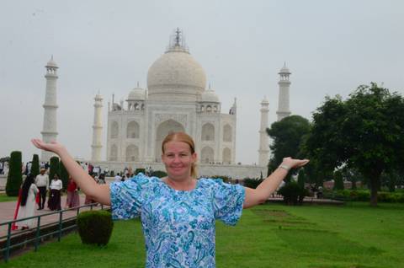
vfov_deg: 25.6
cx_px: 202
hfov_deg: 37.9
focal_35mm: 52
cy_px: 134
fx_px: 588
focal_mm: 35
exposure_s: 1/80
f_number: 14
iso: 400
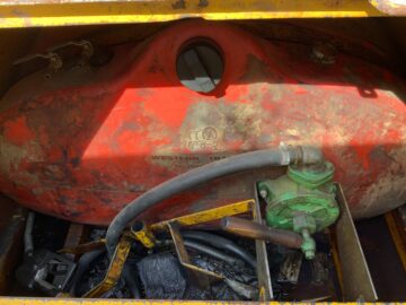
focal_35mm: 29
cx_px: 203
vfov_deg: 48.2
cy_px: 152
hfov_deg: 61.7
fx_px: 340
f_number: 1.8
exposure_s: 1/125
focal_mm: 3
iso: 16
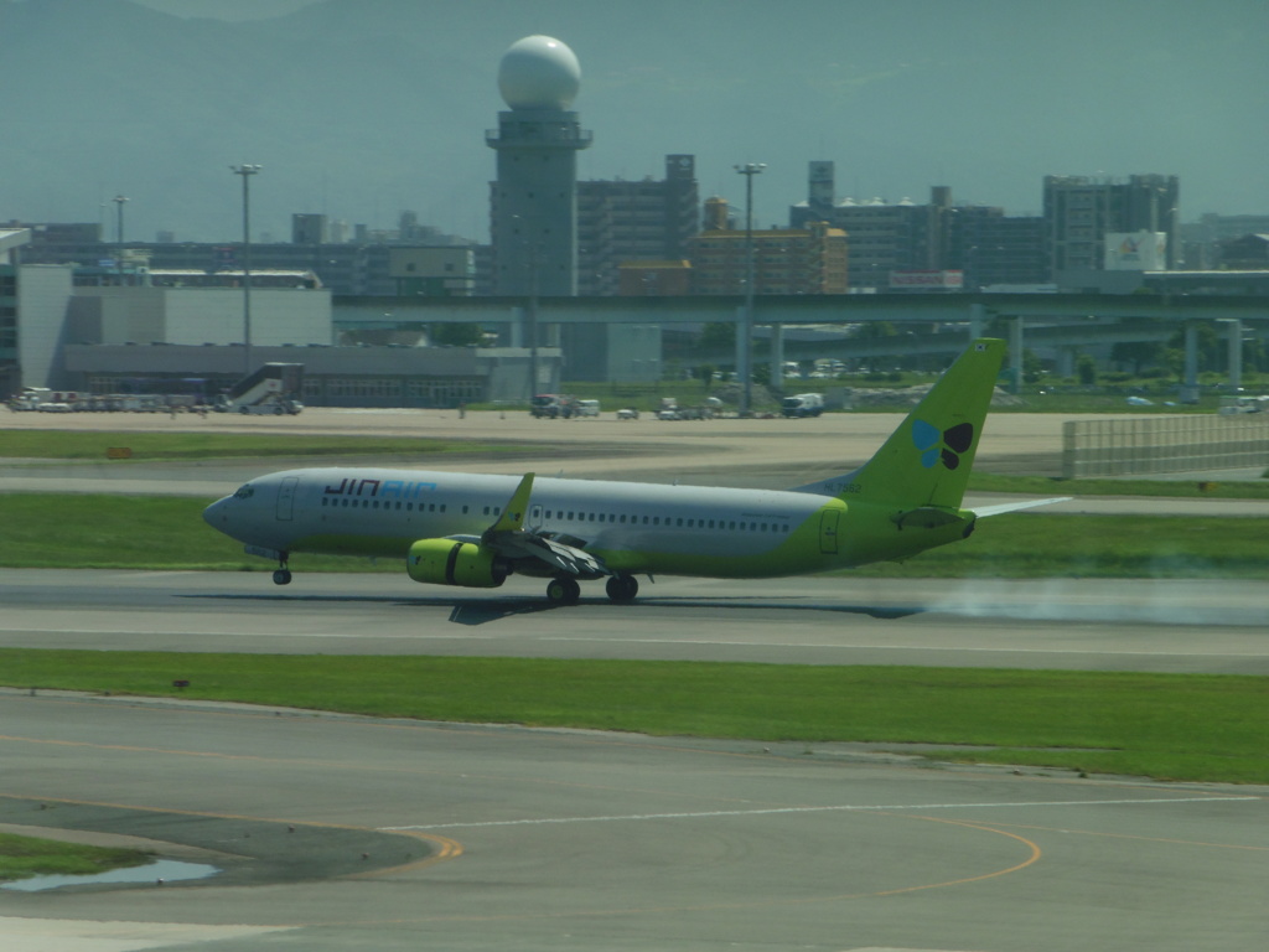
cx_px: 634
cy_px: 476
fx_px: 9128
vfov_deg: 6.0
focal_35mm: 249
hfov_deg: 8.0
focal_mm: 44.4
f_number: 6.3
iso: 100
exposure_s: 1/400
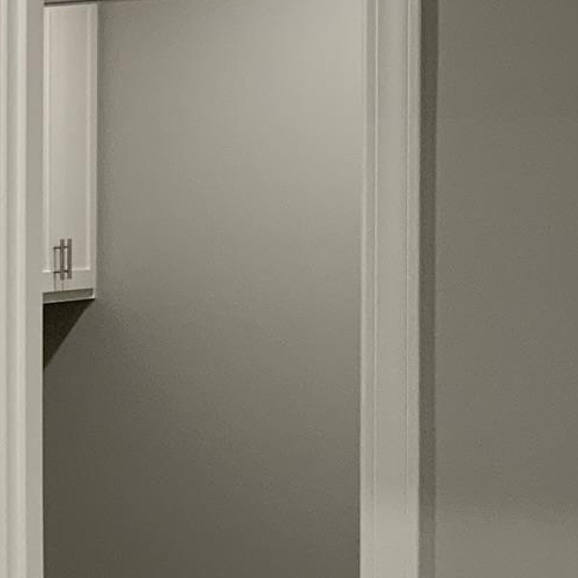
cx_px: -479
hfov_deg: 14.5
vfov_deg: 16.6
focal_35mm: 105
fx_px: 1984
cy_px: 273
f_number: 1.8
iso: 64
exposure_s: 1/60
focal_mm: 3
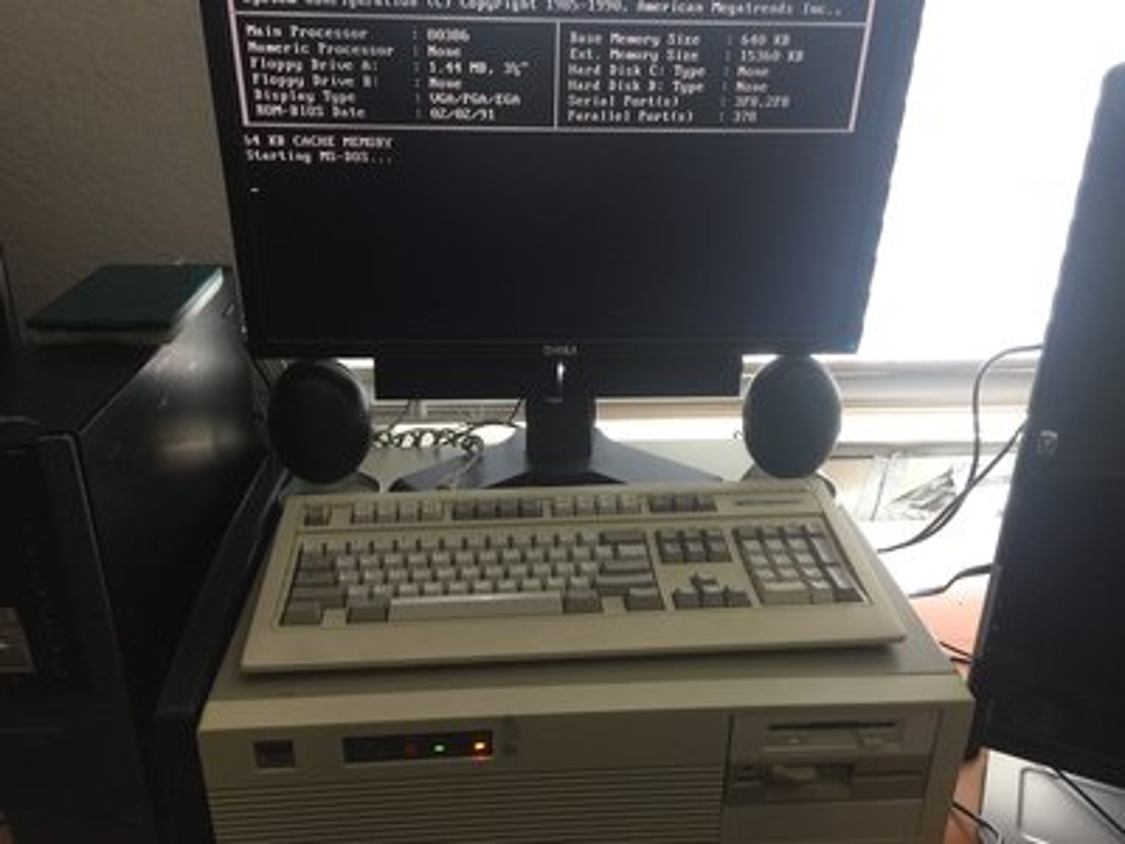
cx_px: 562
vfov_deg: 48.2
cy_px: 422
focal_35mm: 29
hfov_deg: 61.7
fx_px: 942
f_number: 2.2
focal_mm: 4.15
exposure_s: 1/15
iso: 64
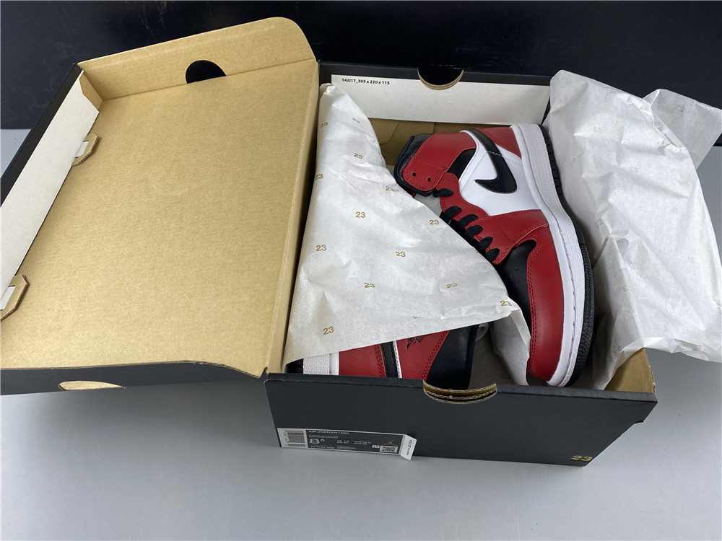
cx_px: 361
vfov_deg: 53.1
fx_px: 542
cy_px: 270
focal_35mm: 26
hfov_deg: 67.3
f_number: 1.8
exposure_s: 1/100
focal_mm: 4.25
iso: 40
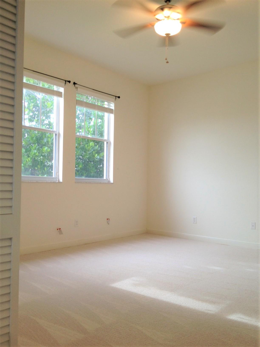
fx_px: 351
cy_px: 174
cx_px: 130
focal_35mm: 35
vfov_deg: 52.6
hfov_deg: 40.7
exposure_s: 1/40
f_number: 2.4
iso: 80
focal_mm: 4.28
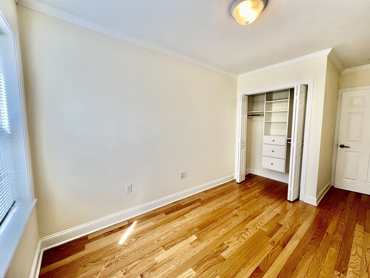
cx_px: 185
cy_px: 139
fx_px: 139
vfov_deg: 89.9
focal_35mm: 13
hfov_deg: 106.2
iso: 50
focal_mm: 1.57
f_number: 1.8
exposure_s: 1/99
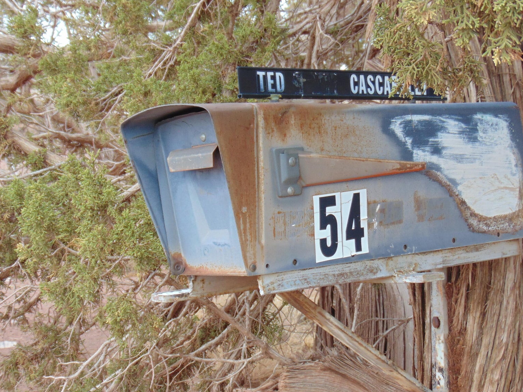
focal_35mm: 70
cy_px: 179
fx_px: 1058
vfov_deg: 21.0
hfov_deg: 27.8
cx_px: 293
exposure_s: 1/160
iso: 80
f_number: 3.5
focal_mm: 9
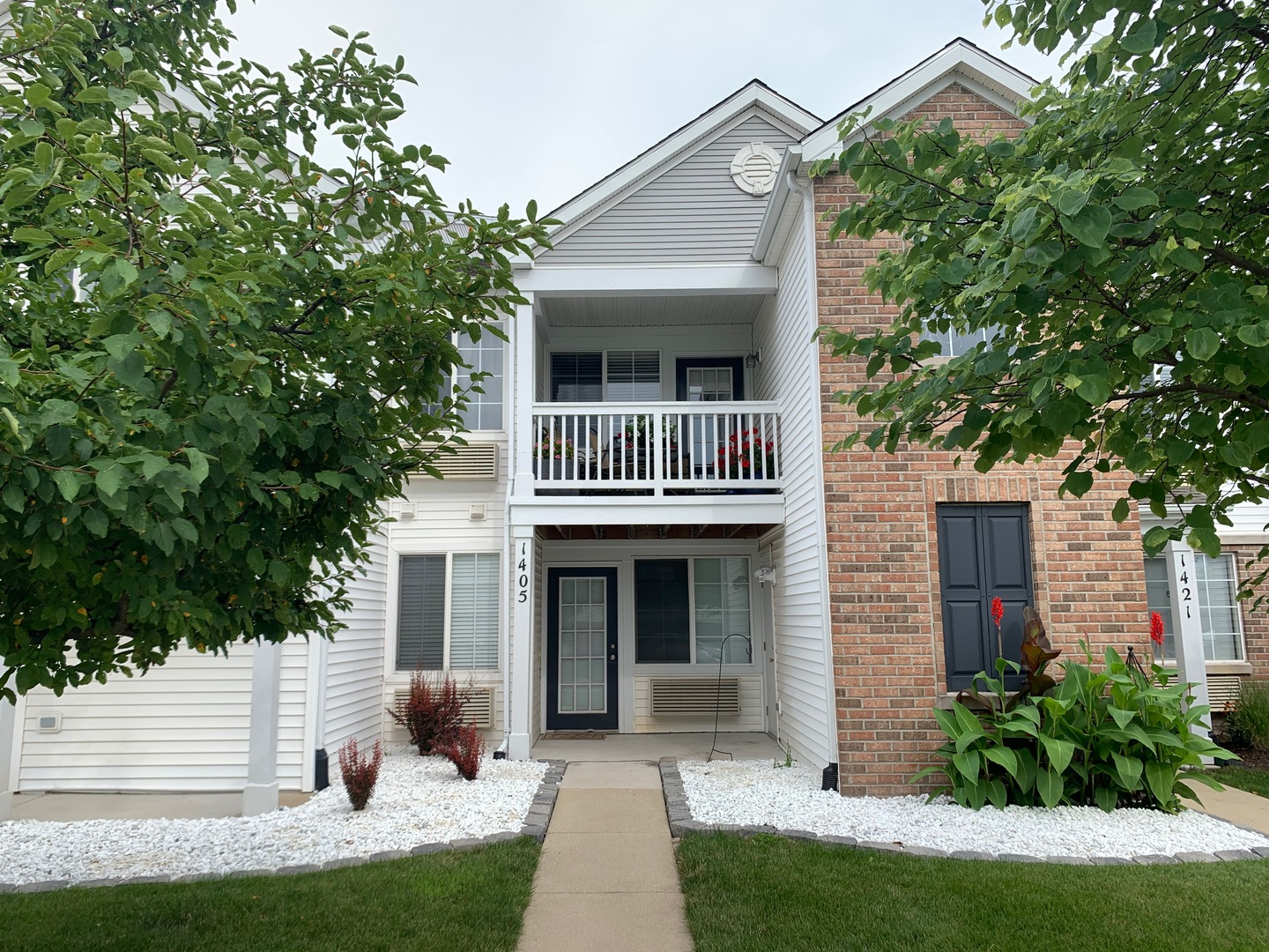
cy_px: 476
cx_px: 634
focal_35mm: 26
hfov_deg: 67.3
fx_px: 953
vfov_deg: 53.1
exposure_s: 1/467
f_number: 1.8
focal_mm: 4.25
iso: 25
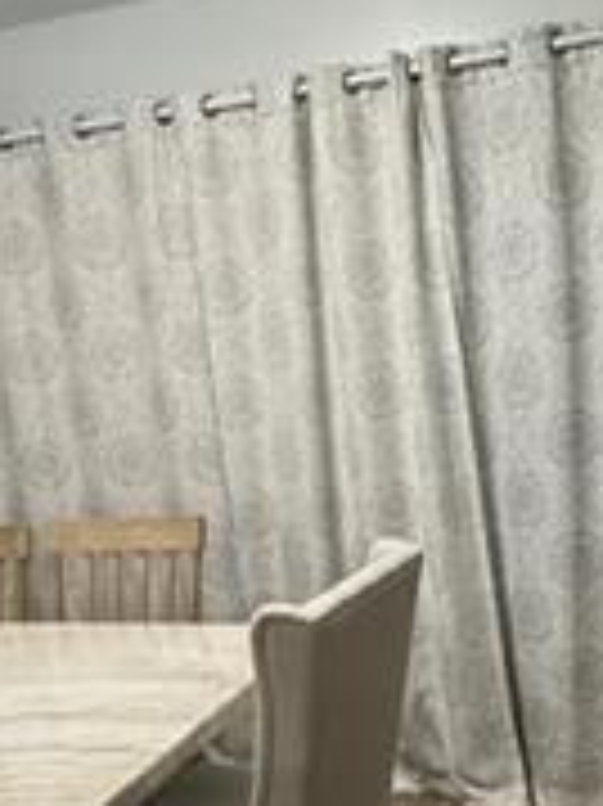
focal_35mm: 47
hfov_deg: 30.8
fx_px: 1093
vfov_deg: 39.9
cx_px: 346
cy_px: 540
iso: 500
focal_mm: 2.22
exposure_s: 1/60
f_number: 2.2
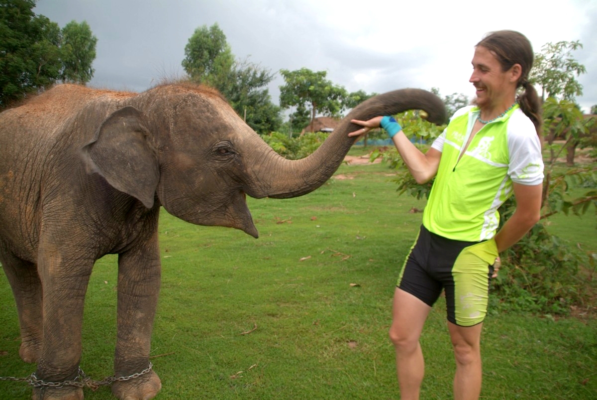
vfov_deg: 48.0
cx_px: 298
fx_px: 448
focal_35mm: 27
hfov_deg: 67.3
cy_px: 200
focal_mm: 18
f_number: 3.5
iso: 100
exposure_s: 1/60
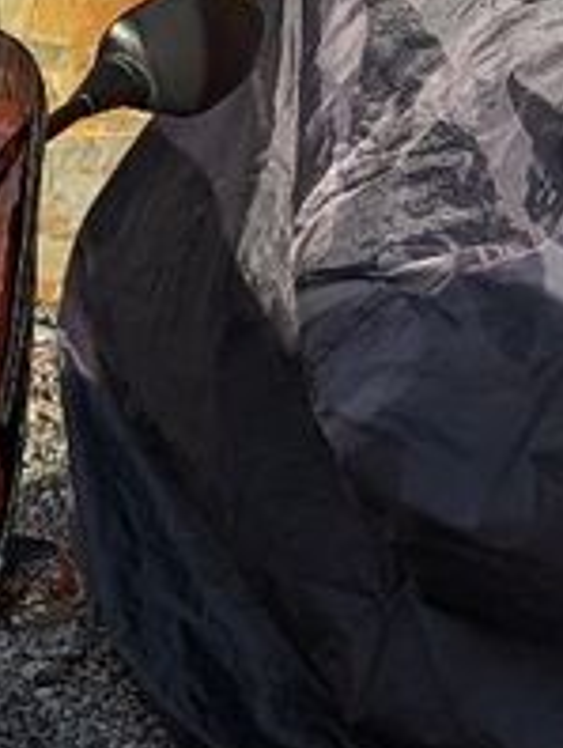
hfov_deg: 9.0
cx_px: -601
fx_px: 3354
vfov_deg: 12.6
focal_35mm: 155
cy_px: 774
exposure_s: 1/1490
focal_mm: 6.81
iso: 39
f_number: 1.85
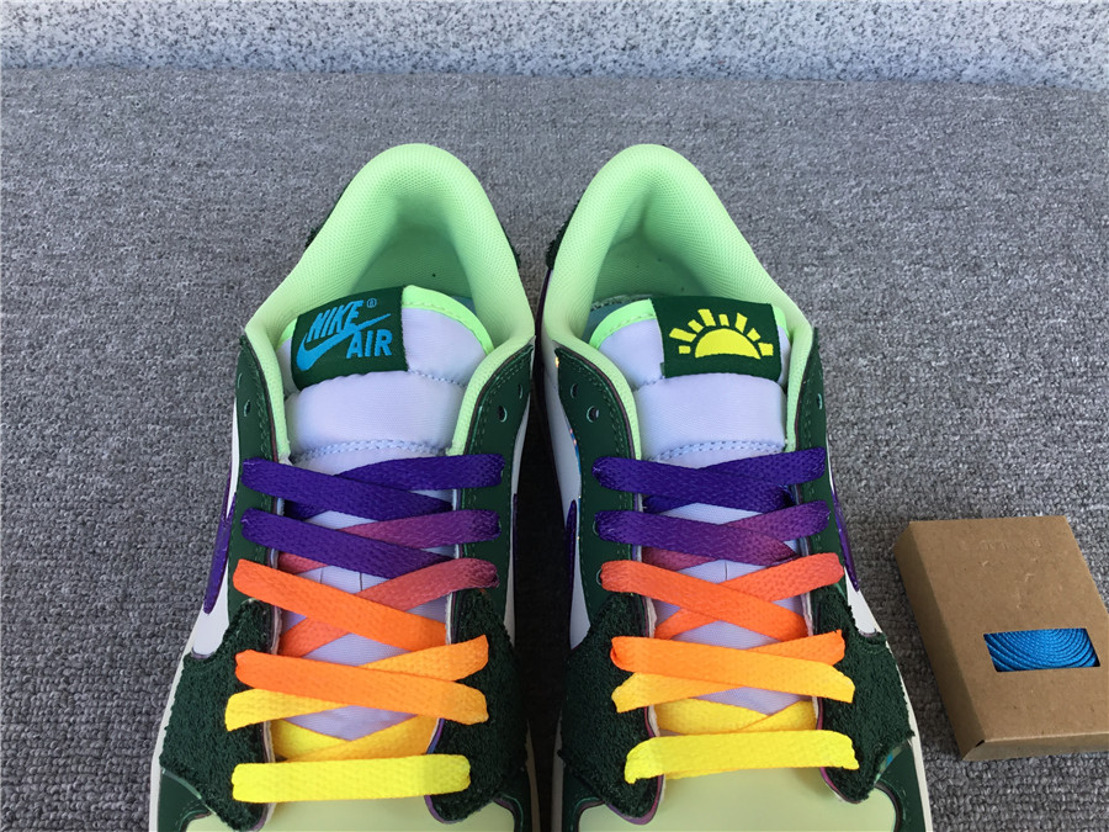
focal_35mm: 31
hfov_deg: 58.4
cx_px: 554
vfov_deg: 45.4
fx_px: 993
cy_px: 416
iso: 25
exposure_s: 1/157
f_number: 2.4
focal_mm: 3.3
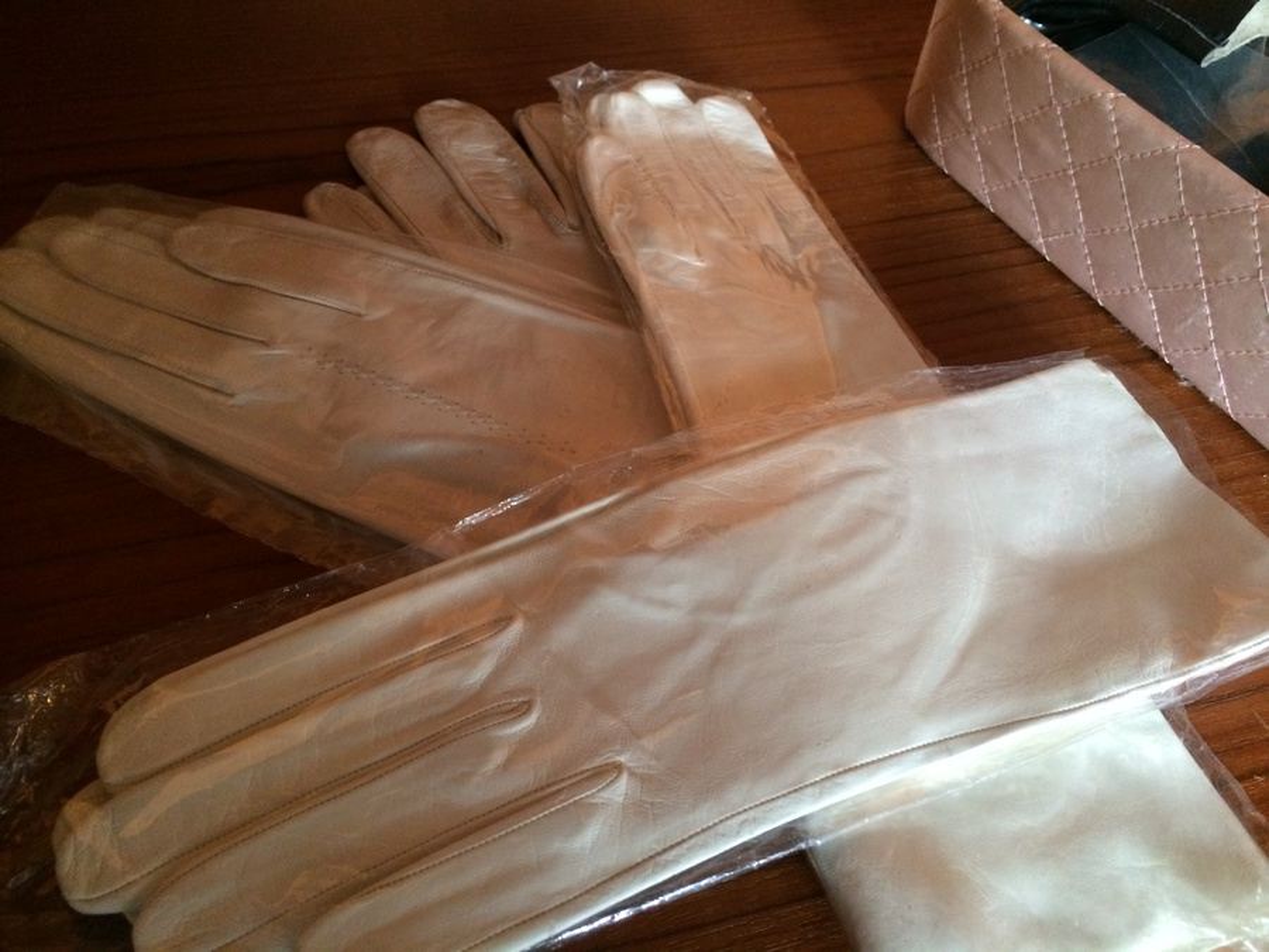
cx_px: 634
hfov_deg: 60.0
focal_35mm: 30
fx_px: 1100
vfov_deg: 46.8
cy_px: 476
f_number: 2.2
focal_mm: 4.12
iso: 320
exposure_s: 1/30
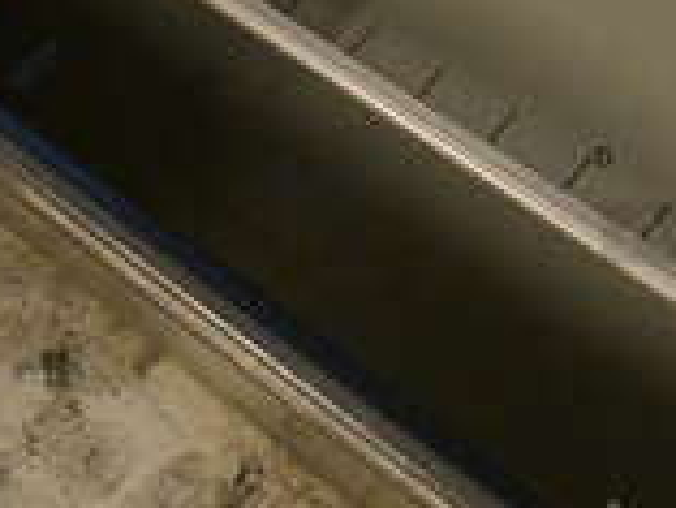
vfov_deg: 14.6
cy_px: 112
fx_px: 1974
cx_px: 921
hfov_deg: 17.9
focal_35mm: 101
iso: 5000
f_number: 3.5
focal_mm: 18
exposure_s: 1/125
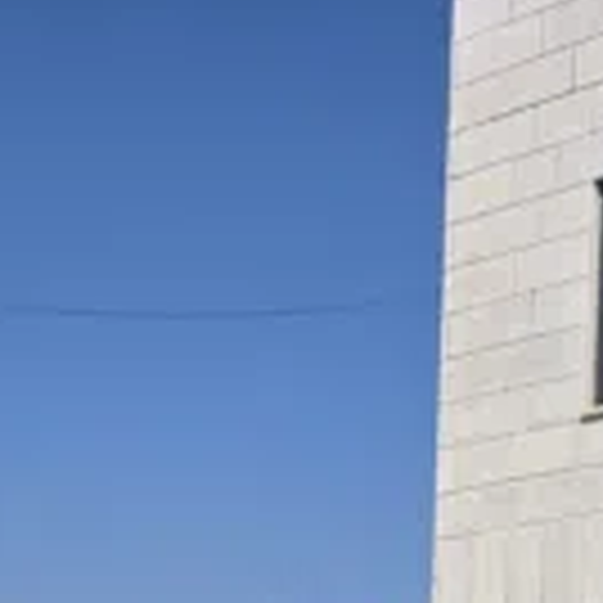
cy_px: 1062
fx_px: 1912
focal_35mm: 97
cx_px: 400
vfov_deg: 15.6
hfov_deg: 17.9
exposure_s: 1/7944
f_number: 1.7
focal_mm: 6.3
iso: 64
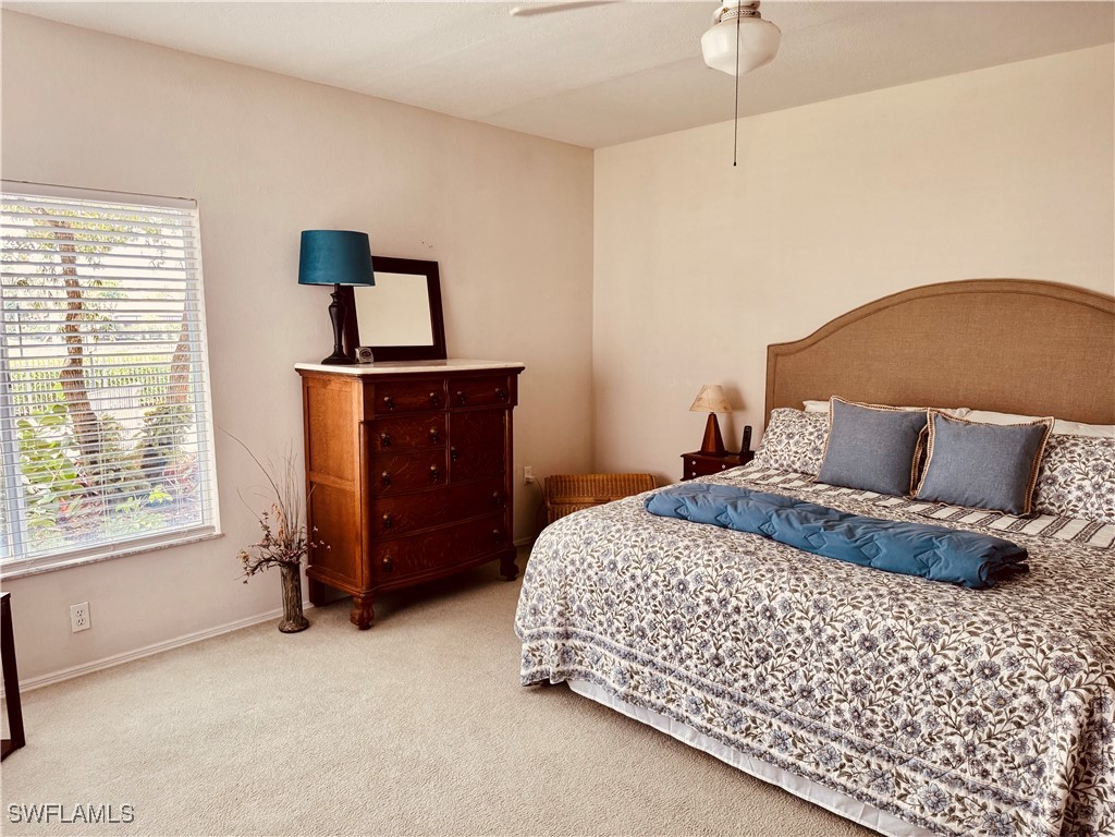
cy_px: 418
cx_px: 558
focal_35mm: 24
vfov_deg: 56.8
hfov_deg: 71.6
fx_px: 773
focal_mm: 6.76
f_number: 1.78
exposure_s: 1/83
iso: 200
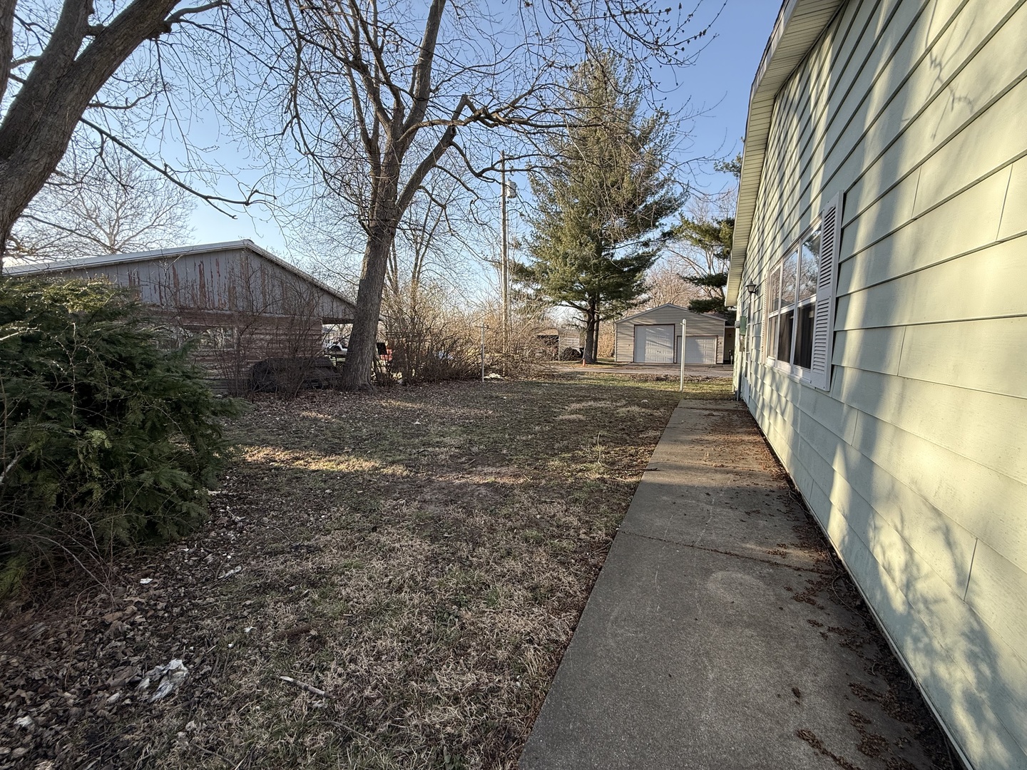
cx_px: 514
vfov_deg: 85.7
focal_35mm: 14
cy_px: 385
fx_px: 415
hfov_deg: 102.1
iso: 64
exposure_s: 1/376
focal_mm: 2.22
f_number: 2.2
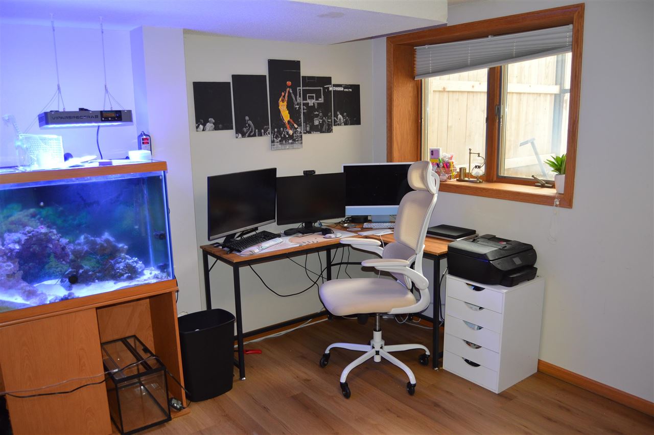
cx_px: 327
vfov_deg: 47.8
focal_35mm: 27
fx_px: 490
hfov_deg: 67.4
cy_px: 218
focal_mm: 18
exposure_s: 1/60
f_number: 3.5
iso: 450
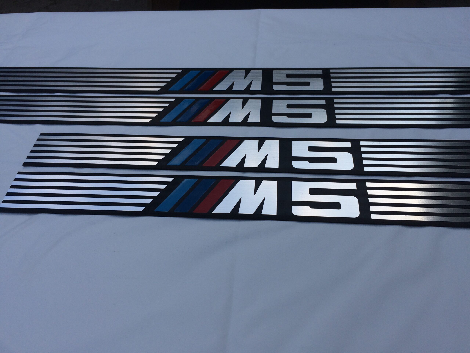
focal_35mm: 29
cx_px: 235
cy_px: 176
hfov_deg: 61.7
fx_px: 394
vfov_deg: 48.2
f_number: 2.2
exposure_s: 1/746
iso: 32
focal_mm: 4.15
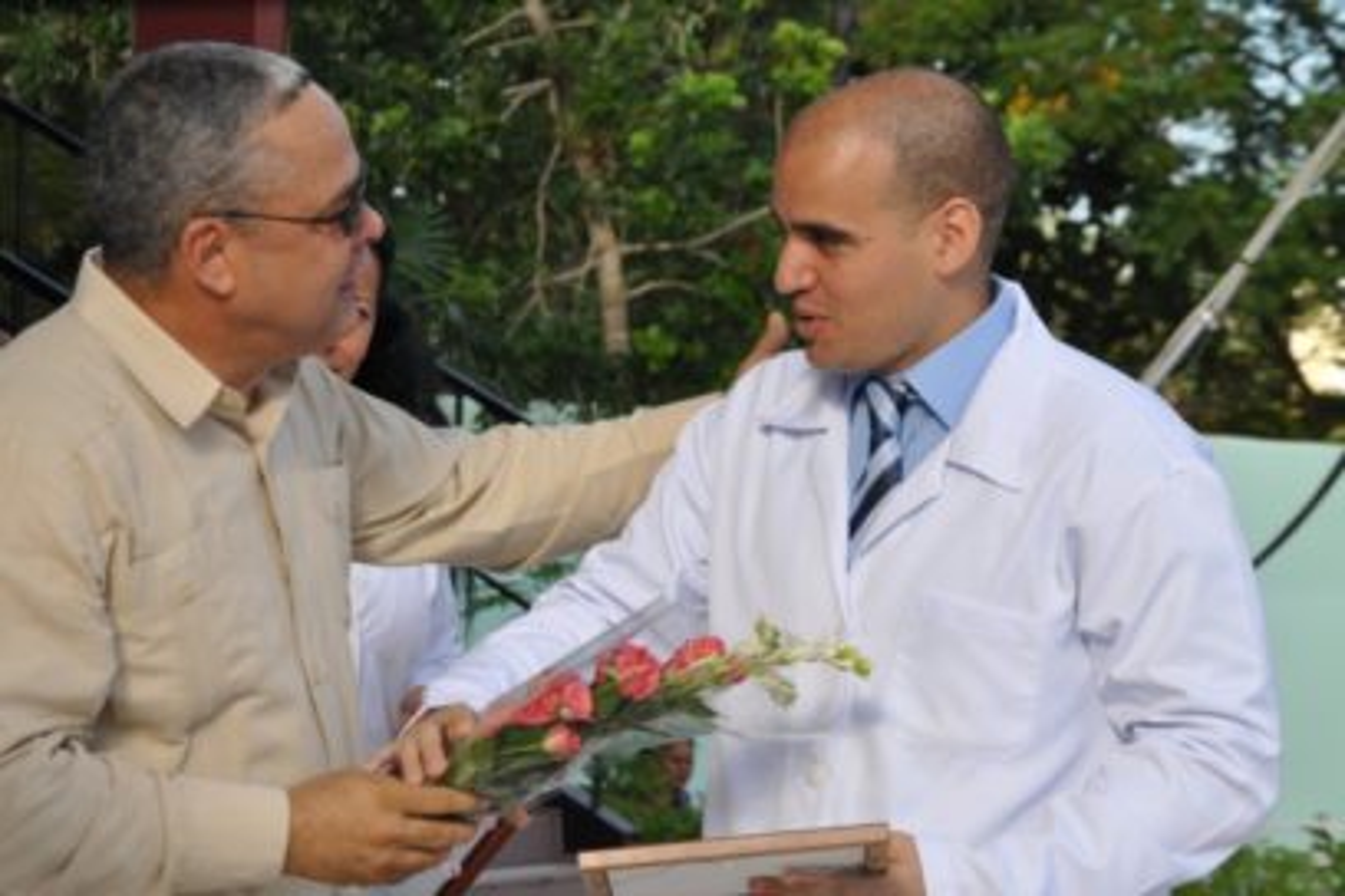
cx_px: 672
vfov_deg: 10.2
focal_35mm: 135
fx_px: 5043
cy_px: 448
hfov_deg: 15.2
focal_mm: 90
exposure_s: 1/200
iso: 320
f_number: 13
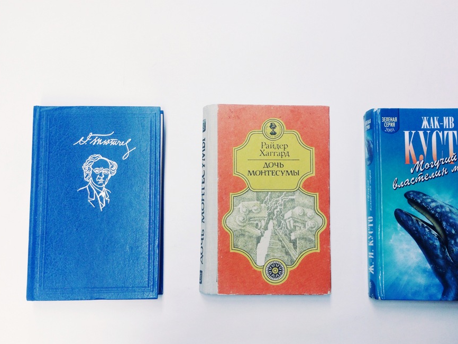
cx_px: 263
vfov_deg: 36.8
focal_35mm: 39
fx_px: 516
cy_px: 194
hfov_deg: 47.7
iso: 64
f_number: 2.4
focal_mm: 4.12
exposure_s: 1/40
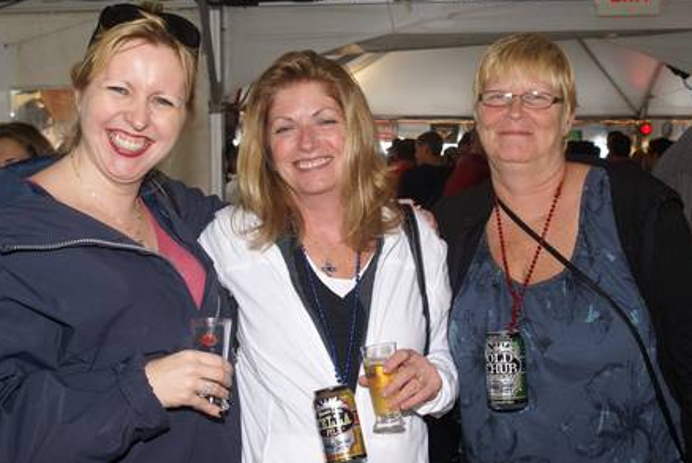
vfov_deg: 28.1
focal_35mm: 48
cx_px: 325
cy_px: 233
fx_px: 924
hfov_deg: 41.1
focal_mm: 28
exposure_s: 1/60
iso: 400
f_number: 8
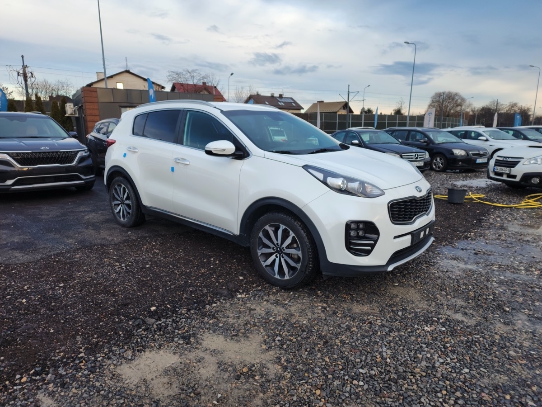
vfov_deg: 58.9
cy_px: 204
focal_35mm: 23
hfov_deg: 73.9
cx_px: 271
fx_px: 360
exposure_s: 1/120
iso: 25
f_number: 1.8
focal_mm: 6.4
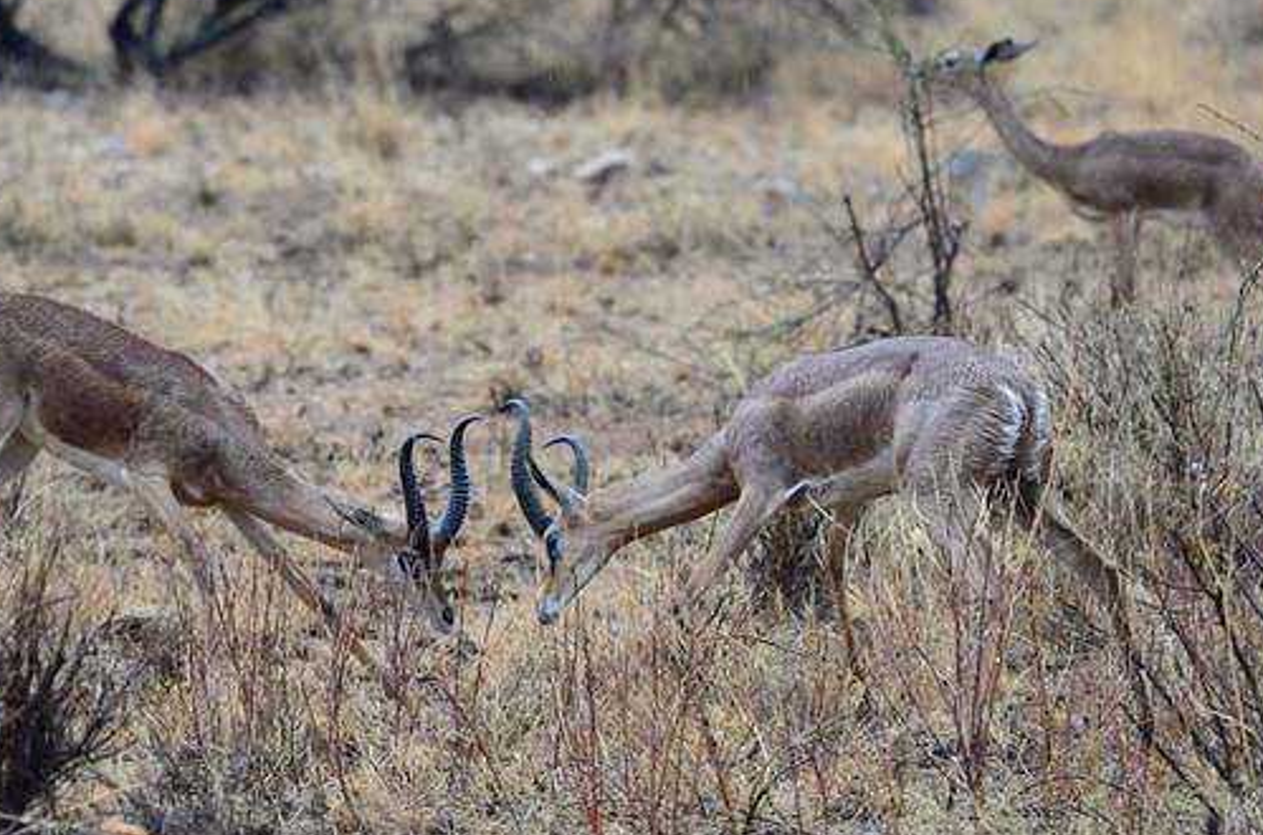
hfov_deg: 3.5
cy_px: 545
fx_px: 20612
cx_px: 483
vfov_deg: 2.3
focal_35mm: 589
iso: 1800
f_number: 5.3
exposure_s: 1/400
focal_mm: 280
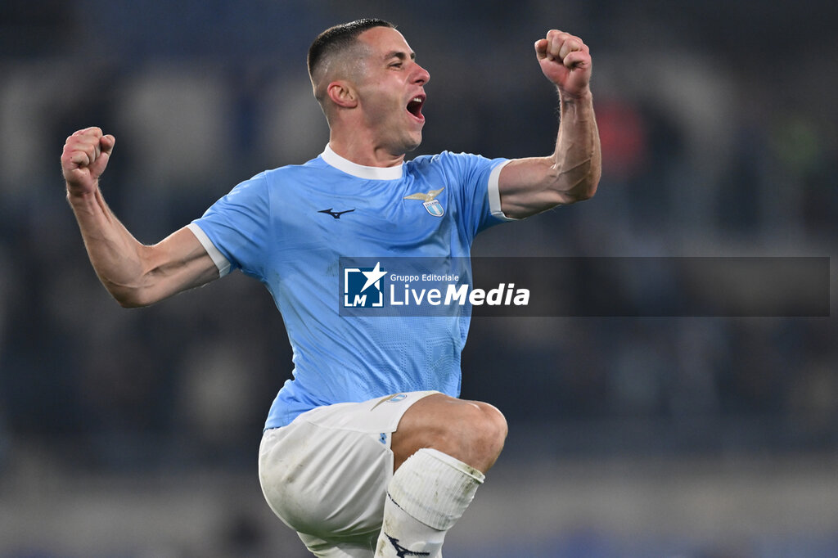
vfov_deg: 3.4
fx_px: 9308
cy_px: 279
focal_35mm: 400
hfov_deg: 5.2
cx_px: 419
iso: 1600
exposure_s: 1/2000
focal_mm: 400
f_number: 3.2
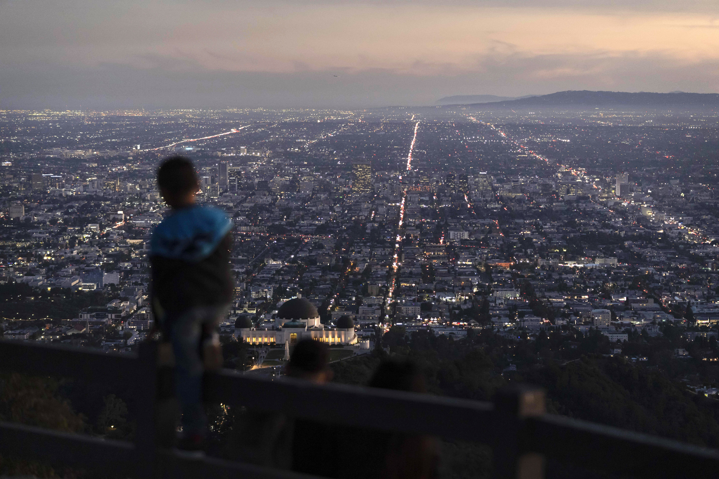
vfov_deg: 14.6
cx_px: 360
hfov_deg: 21.7
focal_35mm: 94
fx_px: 1877
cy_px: 240
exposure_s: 1/200
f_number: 2.8
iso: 3200
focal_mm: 94
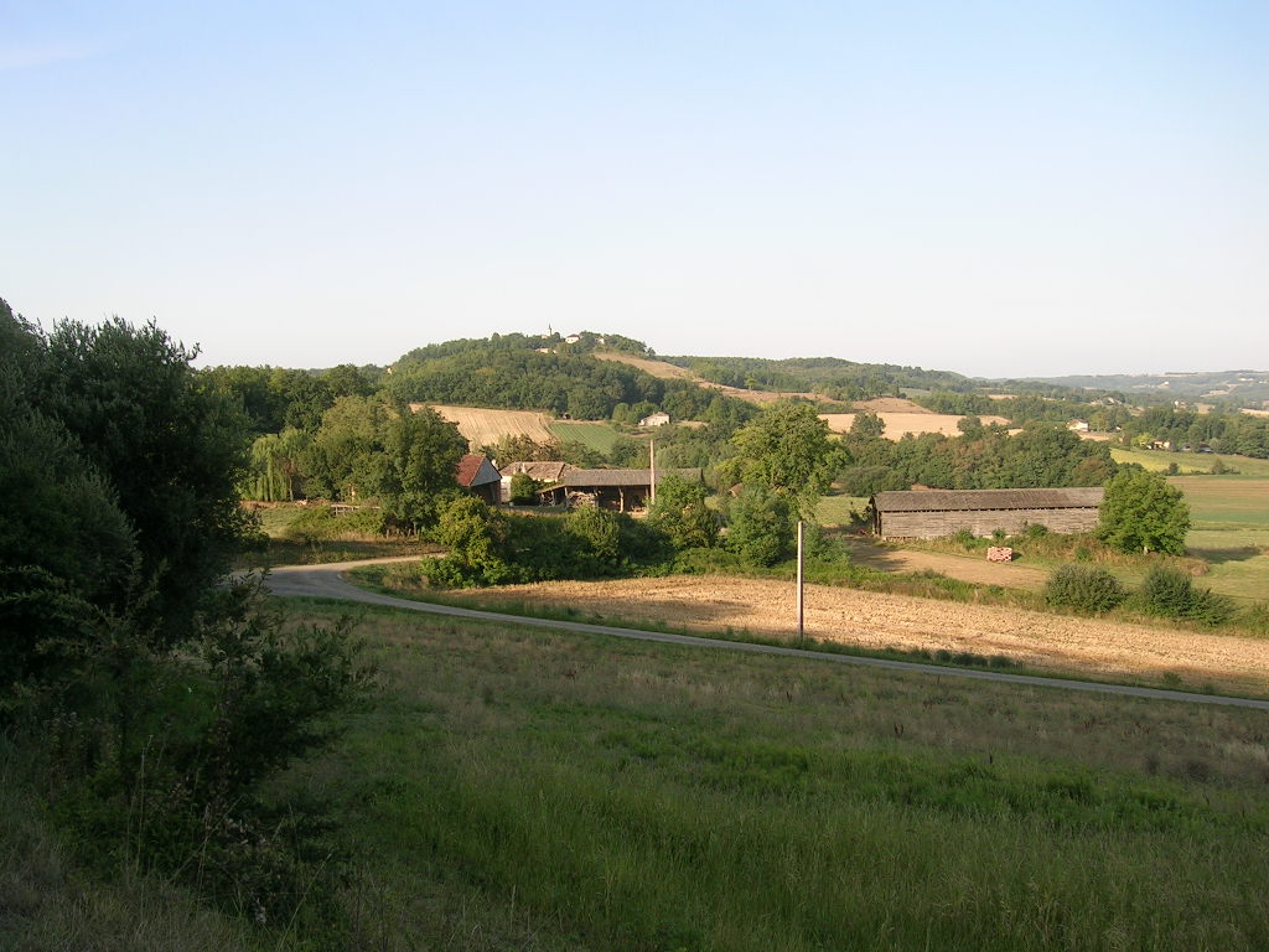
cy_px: 476
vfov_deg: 40.7
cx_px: 634
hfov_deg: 52.6
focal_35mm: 35
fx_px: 1283
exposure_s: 1/186
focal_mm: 5.4
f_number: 4.8
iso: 50
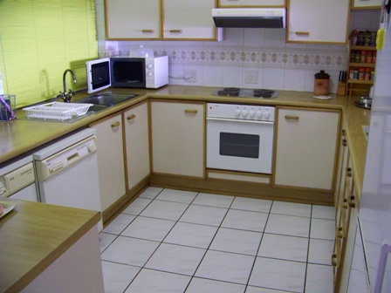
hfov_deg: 51.4
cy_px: 146
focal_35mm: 36
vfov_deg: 39.7
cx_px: 196
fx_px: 407
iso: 320
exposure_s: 1/30
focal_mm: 5.85
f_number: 2.8
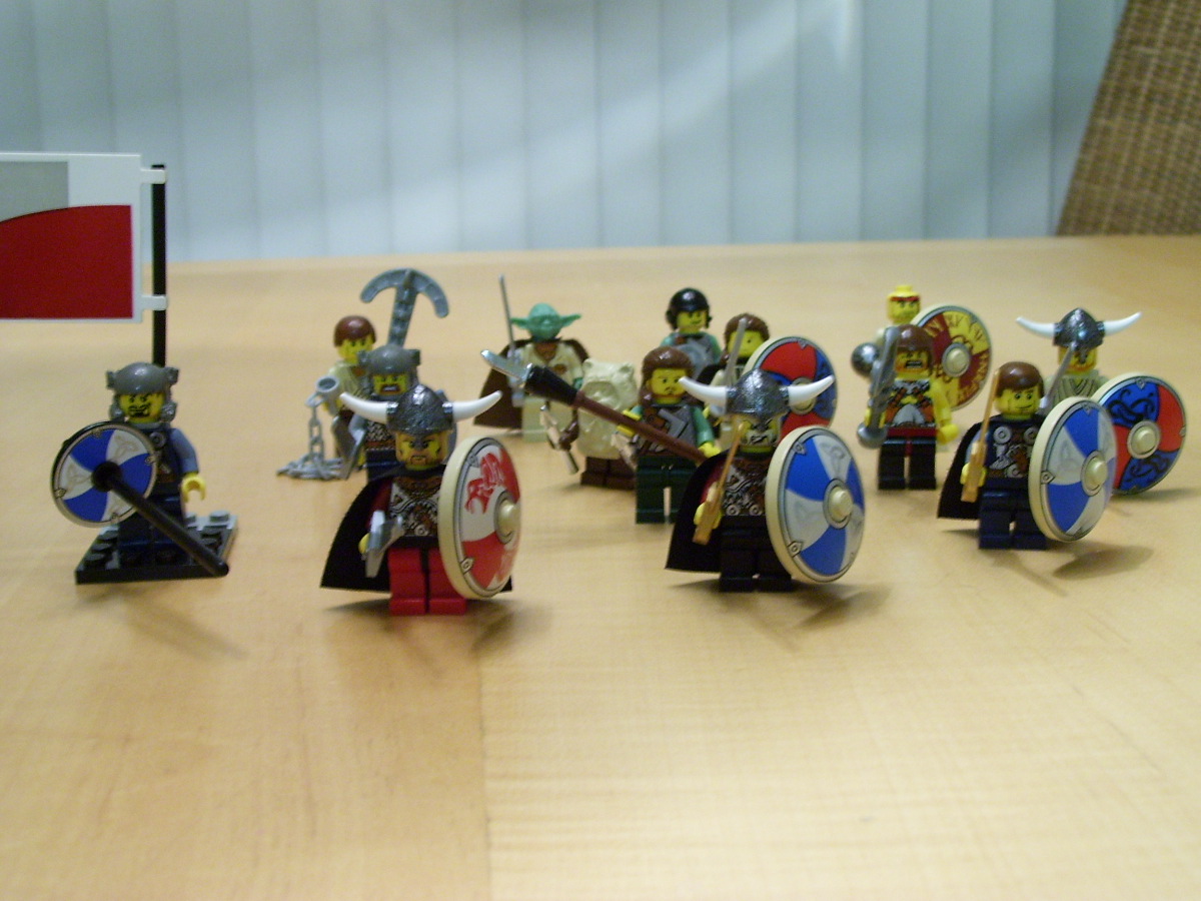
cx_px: 600
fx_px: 1561
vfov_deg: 32.2
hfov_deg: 42.1
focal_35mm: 45
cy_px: 450
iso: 160
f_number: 3
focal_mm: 7.6
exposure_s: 1/8
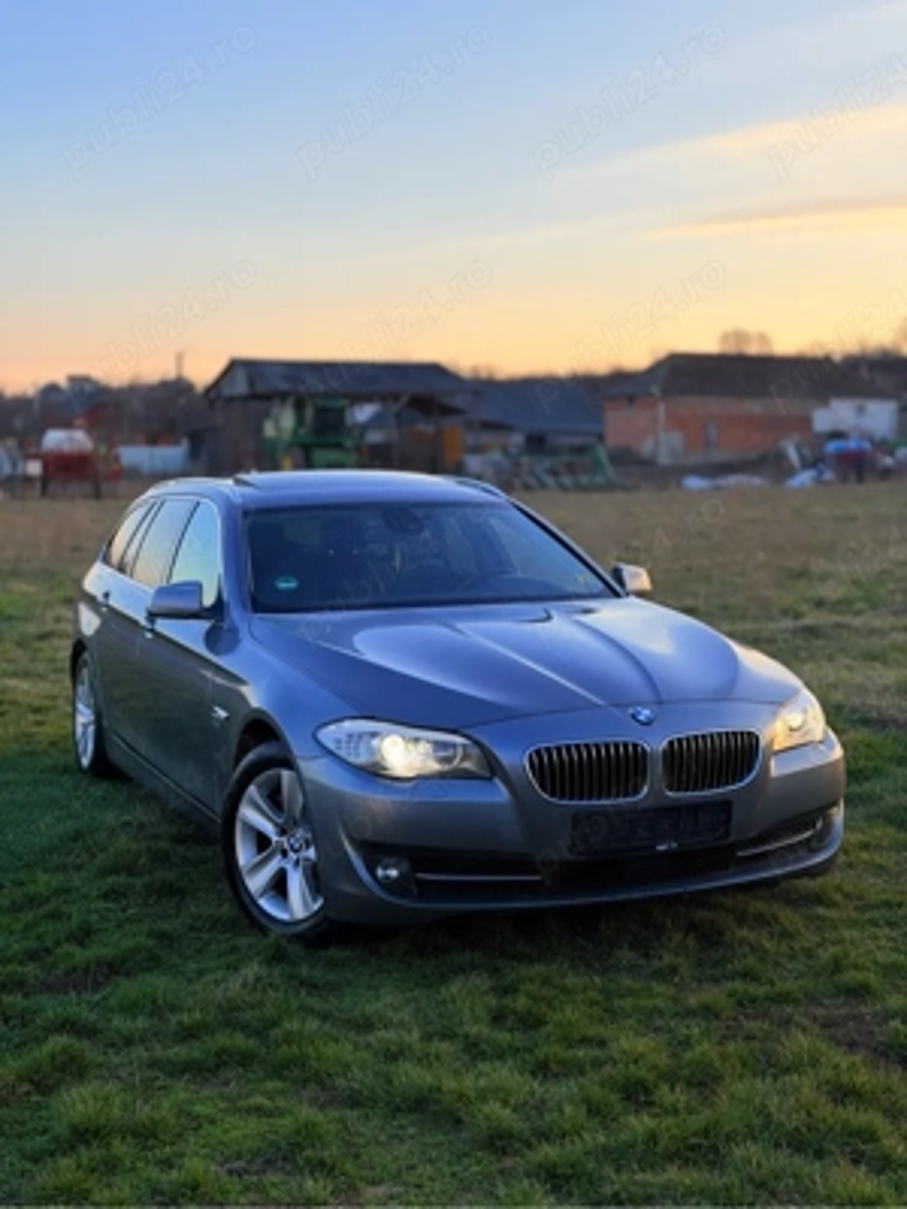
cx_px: 454
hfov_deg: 30.3
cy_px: 604
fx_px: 1677
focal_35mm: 48
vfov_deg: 39.7
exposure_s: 1/846
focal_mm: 6.76
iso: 64
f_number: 1.78
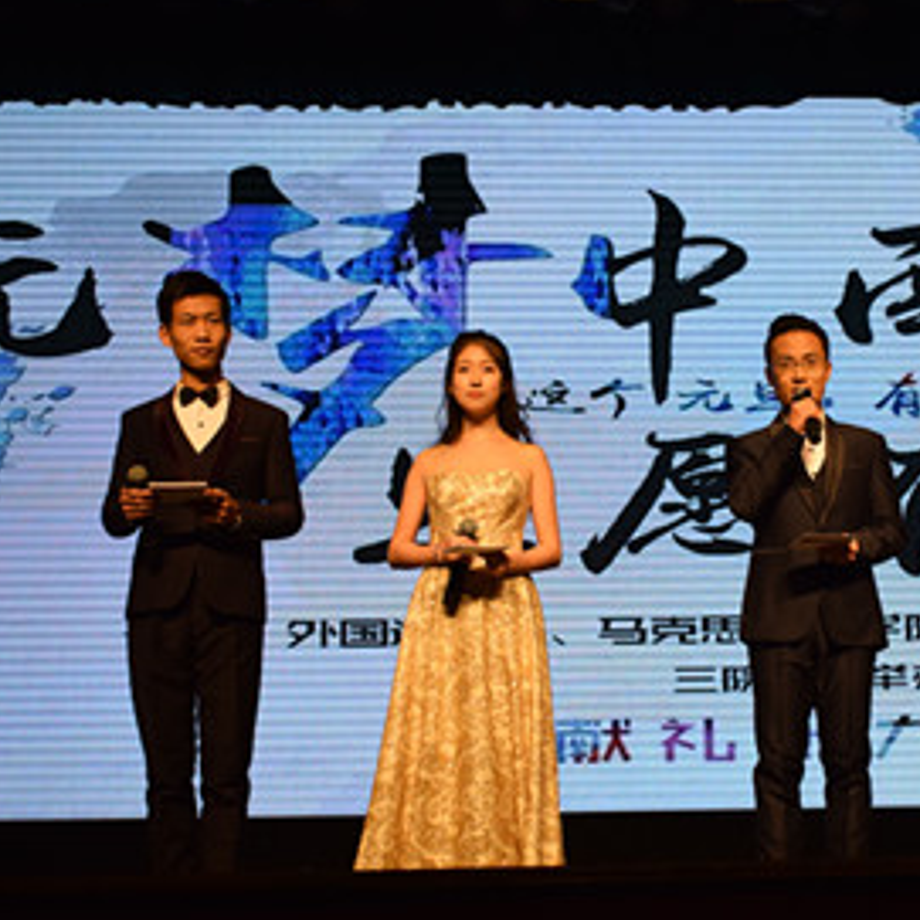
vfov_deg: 21.6
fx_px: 2406
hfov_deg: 21.4
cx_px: 713
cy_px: 545
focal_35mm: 80
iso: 800
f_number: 4.5
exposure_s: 1/800
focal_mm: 34
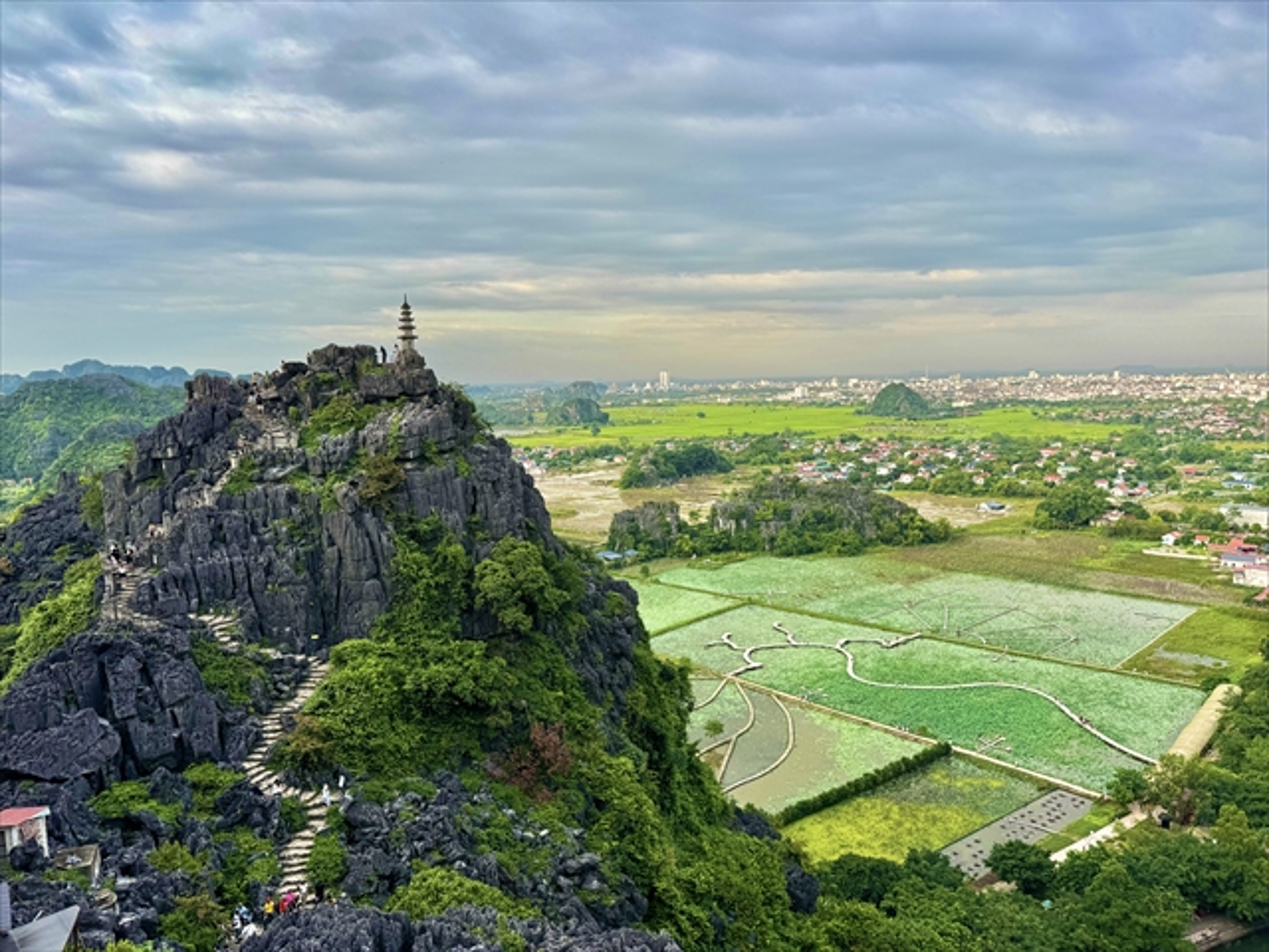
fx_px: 880
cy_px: 476
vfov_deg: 56.8
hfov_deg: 71.6
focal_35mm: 24
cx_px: 634
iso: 80
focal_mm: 6.76
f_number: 1.78
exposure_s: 1/842
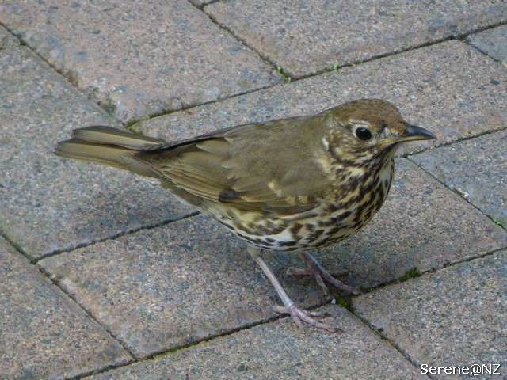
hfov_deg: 14.1
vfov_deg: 10.6
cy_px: 190
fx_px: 2050
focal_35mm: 140
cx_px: 254
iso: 400
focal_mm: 25
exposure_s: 1/125
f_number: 5.5
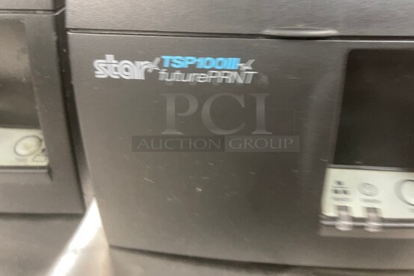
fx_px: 345
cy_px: 112
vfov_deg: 43.4
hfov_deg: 61.9
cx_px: 216
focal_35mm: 30
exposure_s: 1/30
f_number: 1.6
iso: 500
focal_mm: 5.1
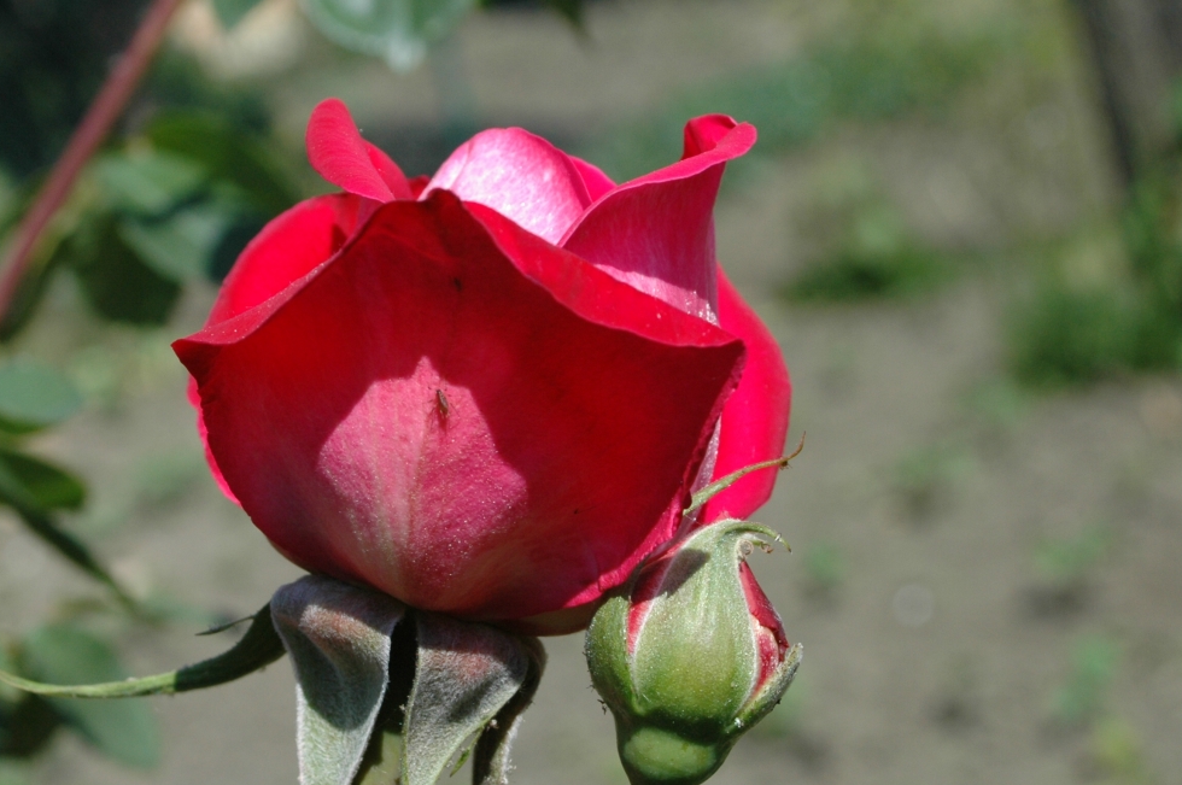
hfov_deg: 20.8
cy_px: 474
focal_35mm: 98
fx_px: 3214
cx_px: 435
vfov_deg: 13.9
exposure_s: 1/500
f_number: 11
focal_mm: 50
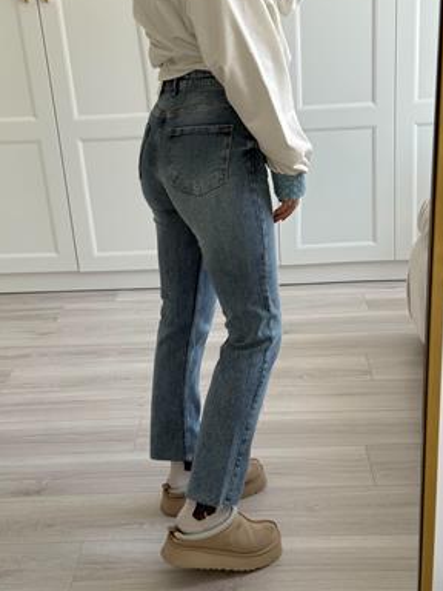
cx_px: 217
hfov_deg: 29.1
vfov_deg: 38.2
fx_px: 853
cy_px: 285
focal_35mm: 50
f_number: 1.78
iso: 100
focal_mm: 6.76
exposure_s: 1/88
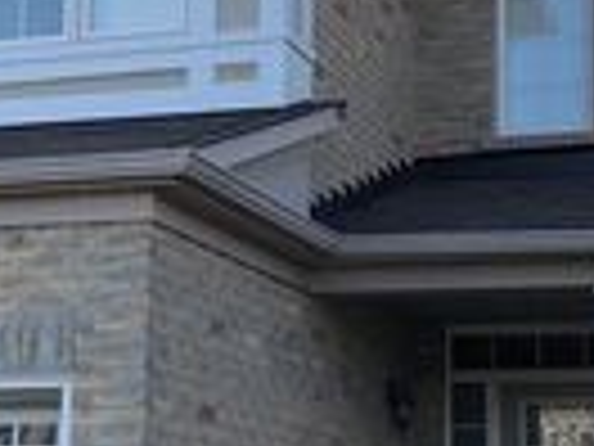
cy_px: 237
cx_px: 176
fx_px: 1819
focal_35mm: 106
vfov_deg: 14.0
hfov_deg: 18.5
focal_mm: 3.99
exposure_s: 1/1000
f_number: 1.8
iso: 20
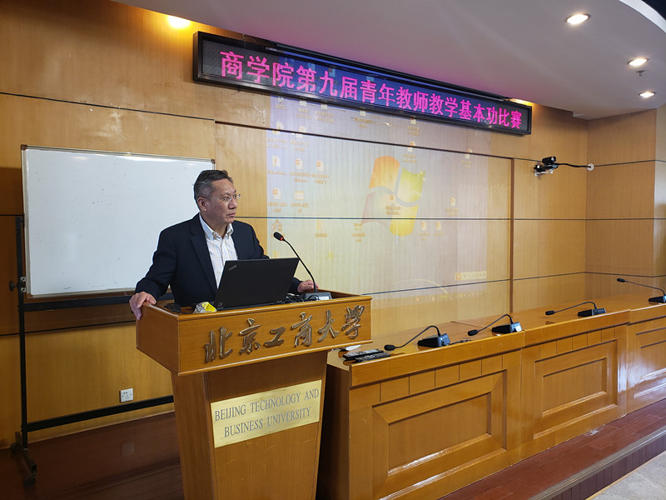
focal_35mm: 26
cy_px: 250
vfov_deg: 53.1
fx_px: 500
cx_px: 333
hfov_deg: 67.3
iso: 160
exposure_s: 1/50
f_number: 2.4
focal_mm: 4.3
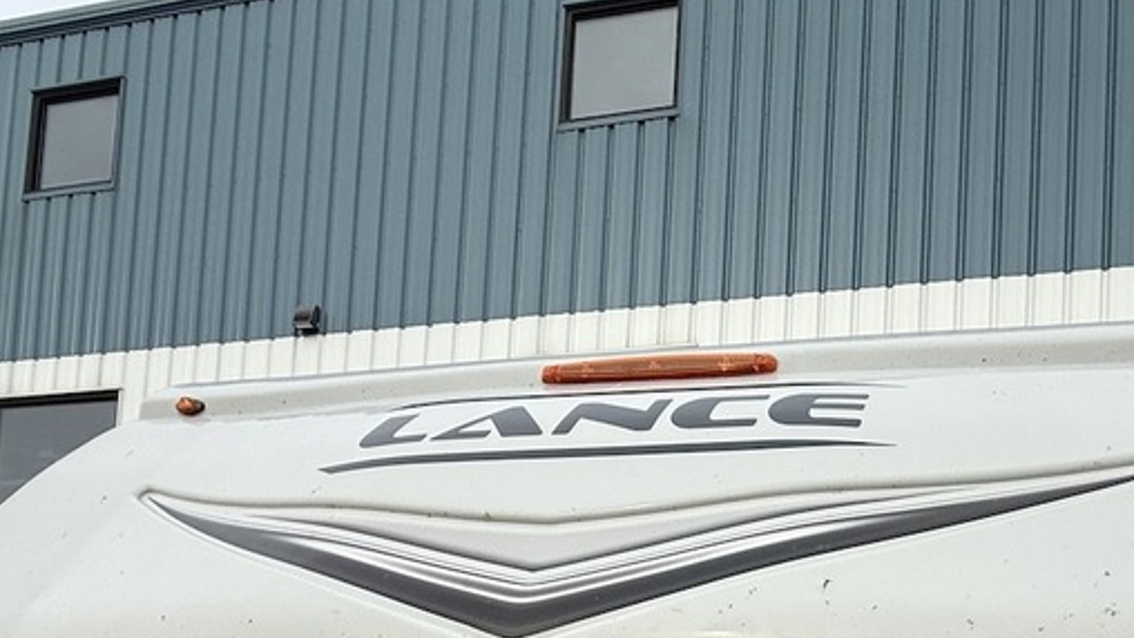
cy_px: 810
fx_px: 902
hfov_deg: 62.3
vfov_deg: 31.1
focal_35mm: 30
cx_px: 777
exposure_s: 1/864
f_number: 2.2
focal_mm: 2.22
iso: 50
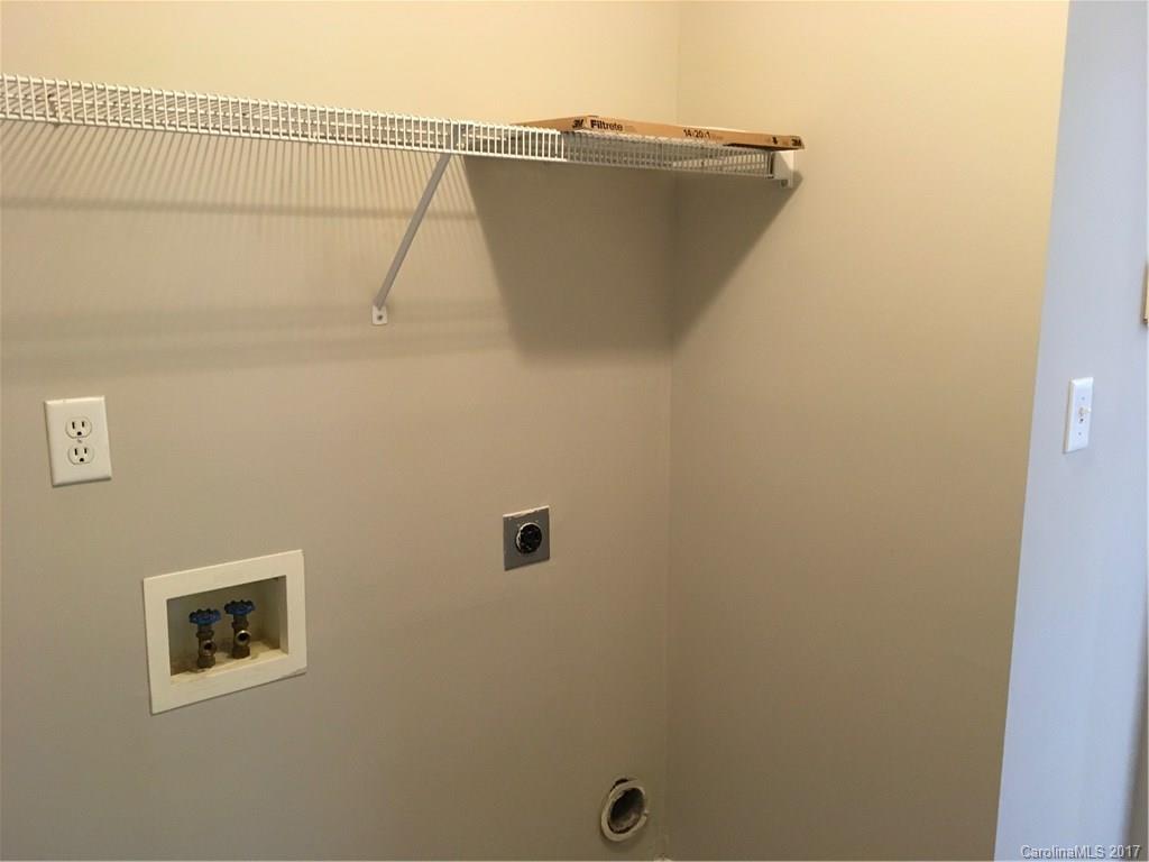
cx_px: 574
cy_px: 431
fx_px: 963
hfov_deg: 61.7
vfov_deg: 48.2
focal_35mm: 29
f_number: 2.2
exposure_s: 1/24
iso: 200
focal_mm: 4.15
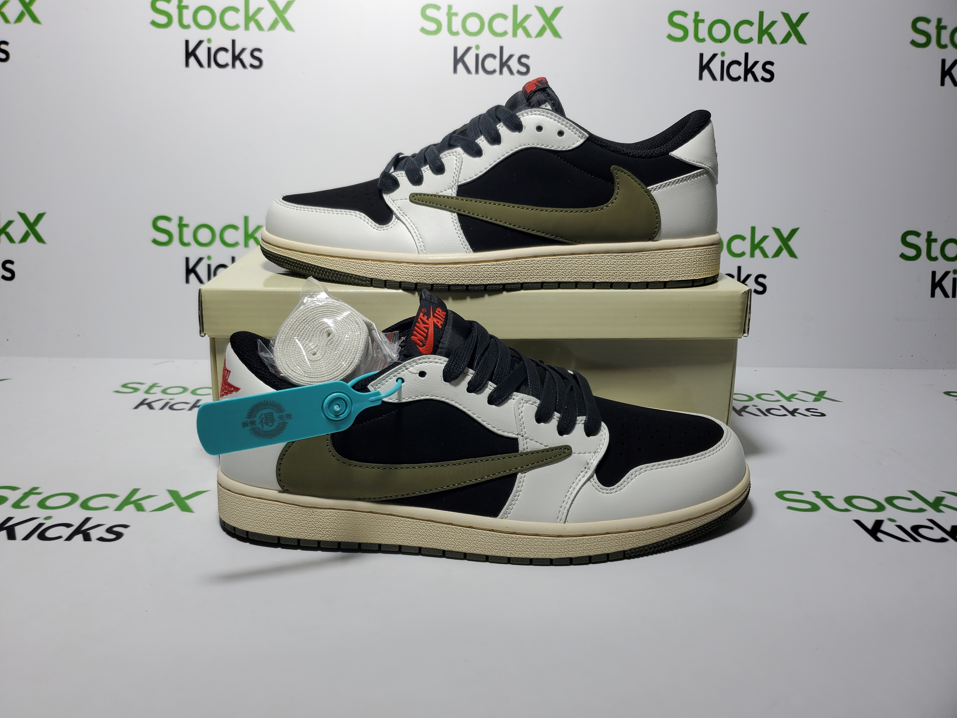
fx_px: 719
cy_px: 359
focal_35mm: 26
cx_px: 478
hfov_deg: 67.3
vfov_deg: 53.1
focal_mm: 4.3
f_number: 1.5
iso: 50
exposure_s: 1/589
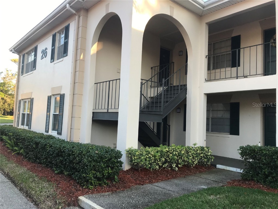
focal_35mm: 28
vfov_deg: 49.7
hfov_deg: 63.4
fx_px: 225
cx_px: 139
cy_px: 104
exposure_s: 1/218
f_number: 1.8
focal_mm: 3.99
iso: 20
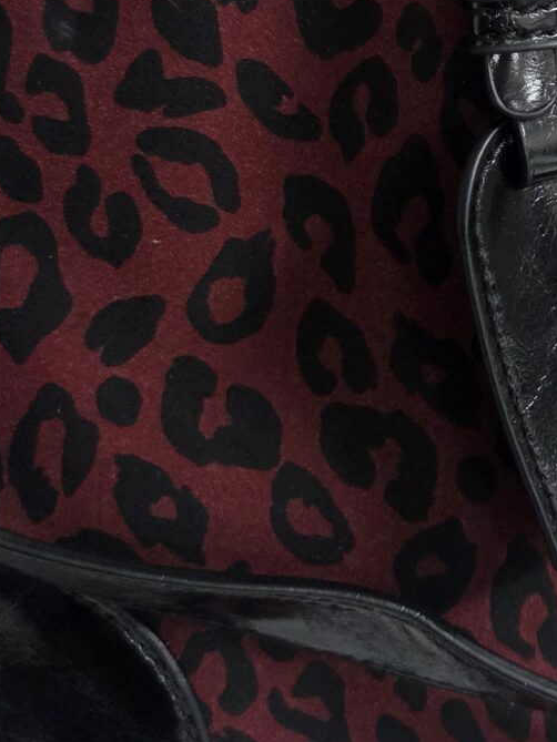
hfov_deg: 21.8
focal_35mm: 66
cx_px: 489
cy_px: 241
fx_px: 1416
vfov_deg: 29.2
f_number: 1.8
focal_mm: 5.4
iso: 500
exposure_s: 1/100
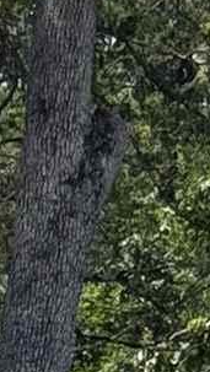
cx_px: -790
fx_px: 3920
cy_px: 1126
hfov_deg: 2.9
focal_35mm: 397
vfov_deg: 5.1
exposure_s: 1/3534
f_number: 1.78
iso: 100
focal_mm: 6.76
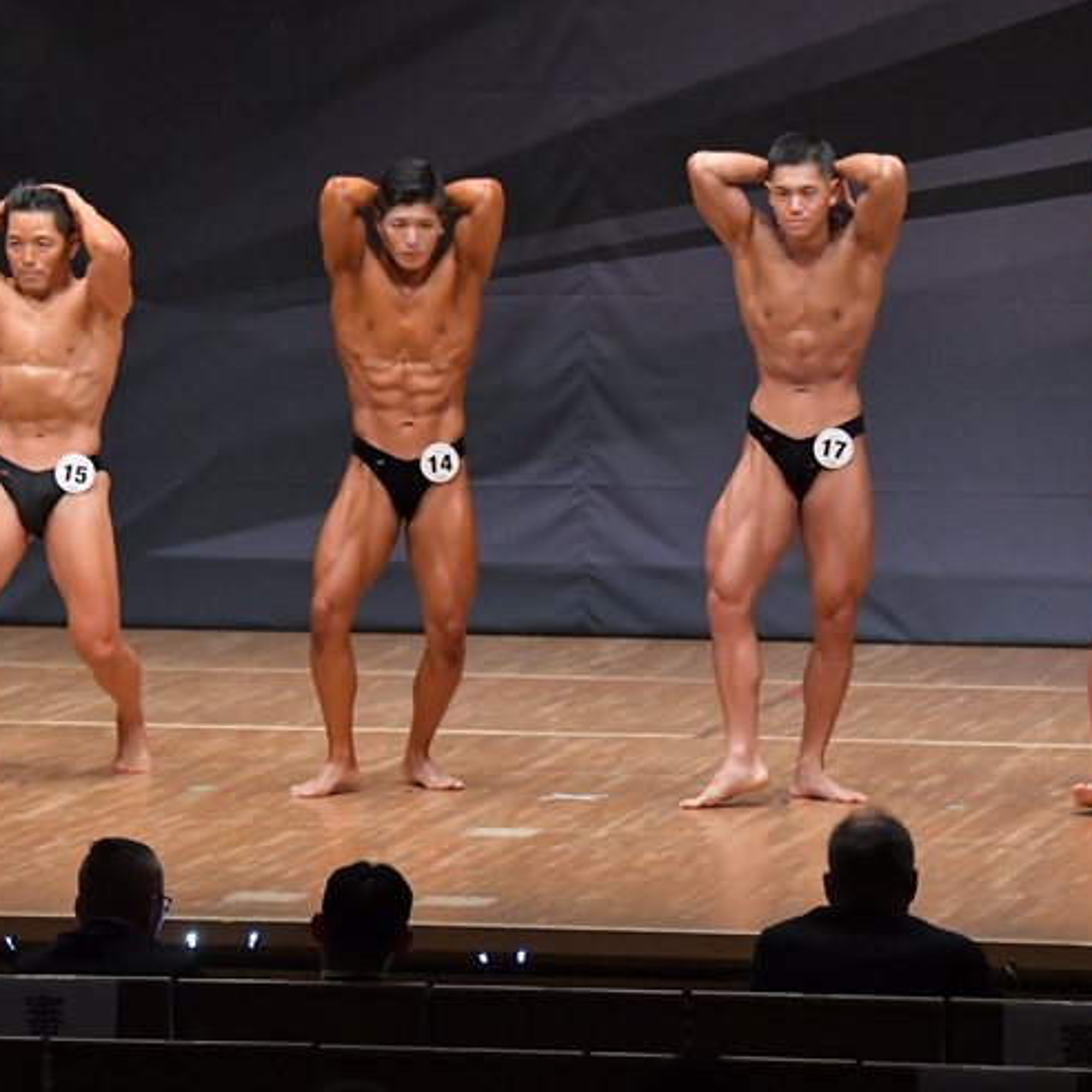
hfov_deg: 7.0
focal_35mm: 250
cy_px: 530
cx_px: 669
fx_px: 8923
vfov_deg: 7.0
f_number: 5.6
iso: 6400
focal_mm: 125
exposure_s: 1/400
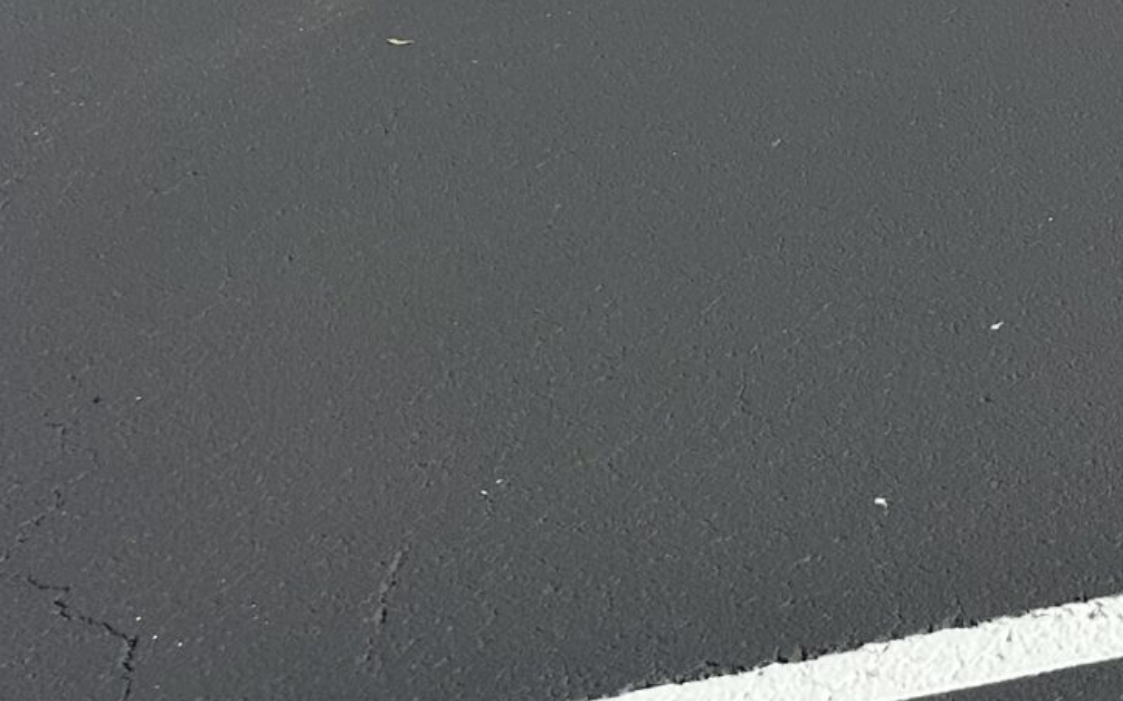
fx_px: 2754
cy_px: -498
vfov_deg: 13.3
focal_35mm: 90
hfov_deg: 20.2
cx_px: 1626
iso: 80
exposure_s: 1/4545
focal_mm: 6.86
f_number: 1.78
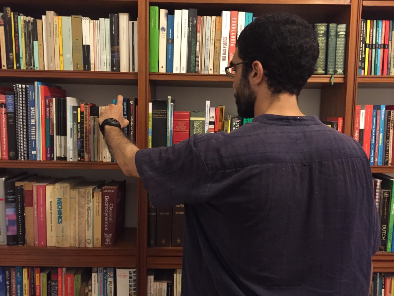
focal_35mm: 29
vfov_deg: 48.2
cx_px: 197
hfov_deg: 61.7
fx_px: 330
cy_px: 148
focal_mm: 4.15
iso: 250
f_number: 2.2
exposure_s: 1/15
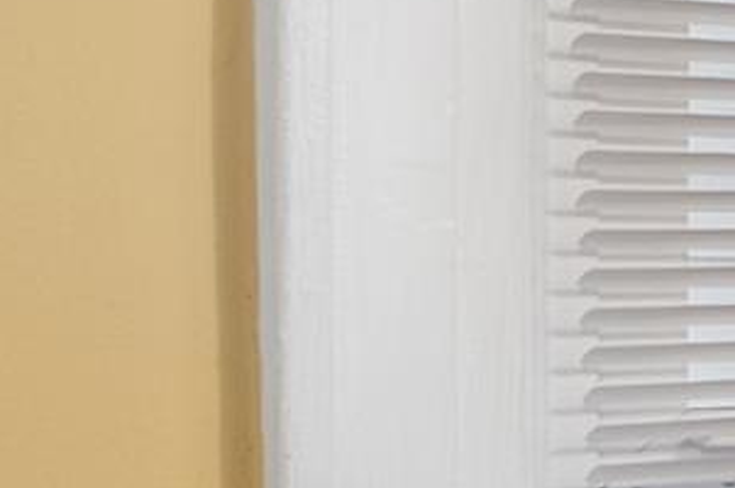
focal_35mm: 102
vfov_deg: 13.4
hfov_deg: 10.2
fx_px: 2080
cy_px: 298
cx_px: 2439
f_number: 8
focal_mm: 15
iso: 640
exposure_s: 1/3
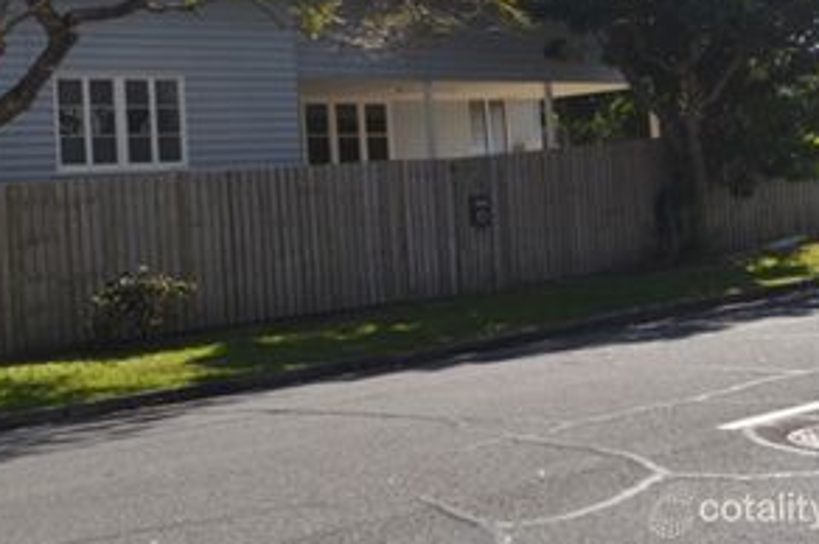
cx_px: 216
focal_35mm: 58
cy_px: 128
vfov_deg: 23.1
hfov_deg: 33.9
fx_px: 1318
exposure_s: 1/200
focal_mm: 24
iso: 100
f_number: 8
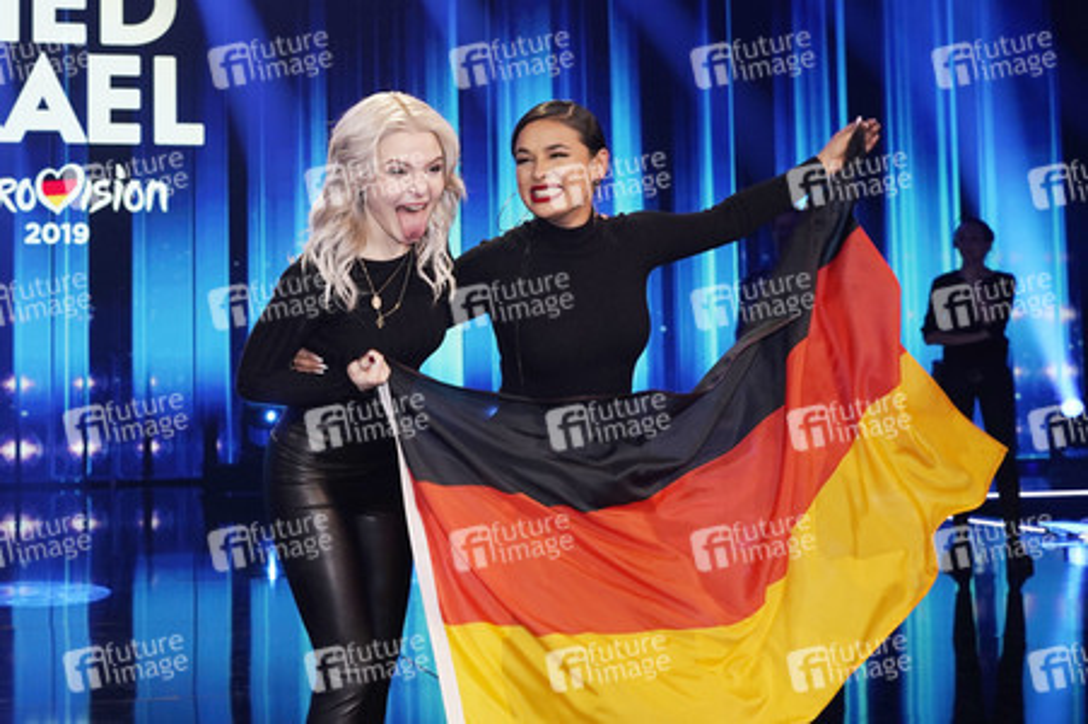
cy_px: 362
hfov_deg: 45.5
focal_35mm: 43
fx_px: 1299
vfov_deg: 31.1
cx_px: 544
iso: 1600
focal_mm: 43
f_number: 5.6
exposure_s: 1/200
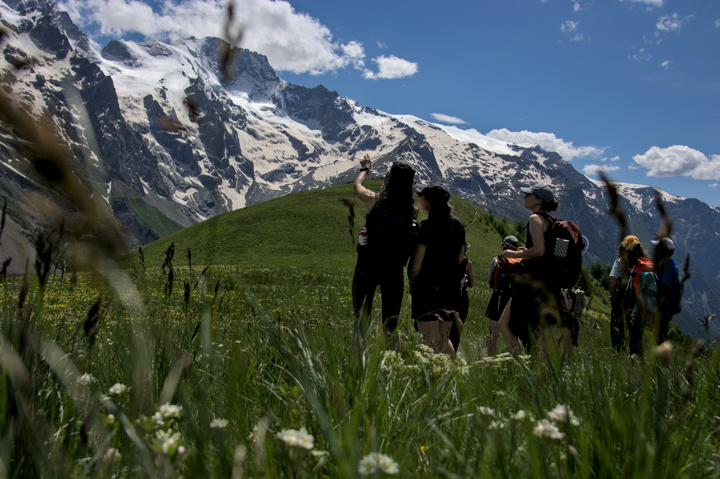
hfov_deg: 53.1
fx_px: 720
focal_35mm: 36
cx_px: 360
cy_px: 240
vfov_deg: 36.8
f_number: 4.5
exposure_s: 1/2000
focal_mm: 24
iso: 160
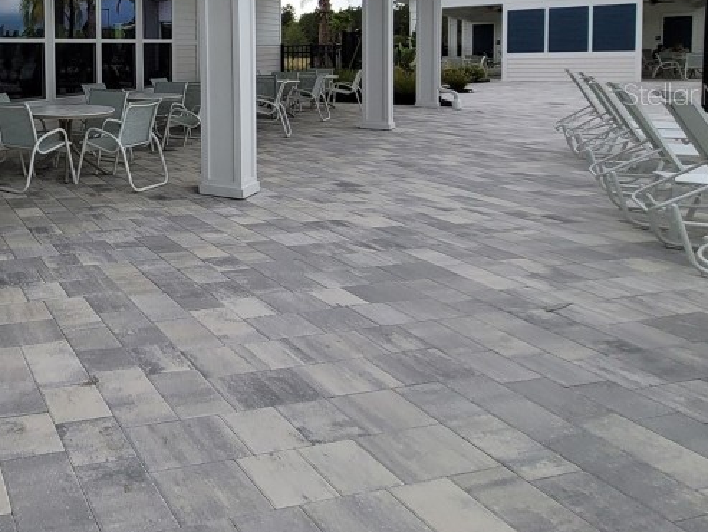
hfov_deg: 53.5
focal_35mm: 27
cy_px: 93
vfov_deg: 48.0
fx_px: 552
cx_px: 23
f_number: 2.2
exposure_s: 1/438
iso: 64
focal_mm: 2.2
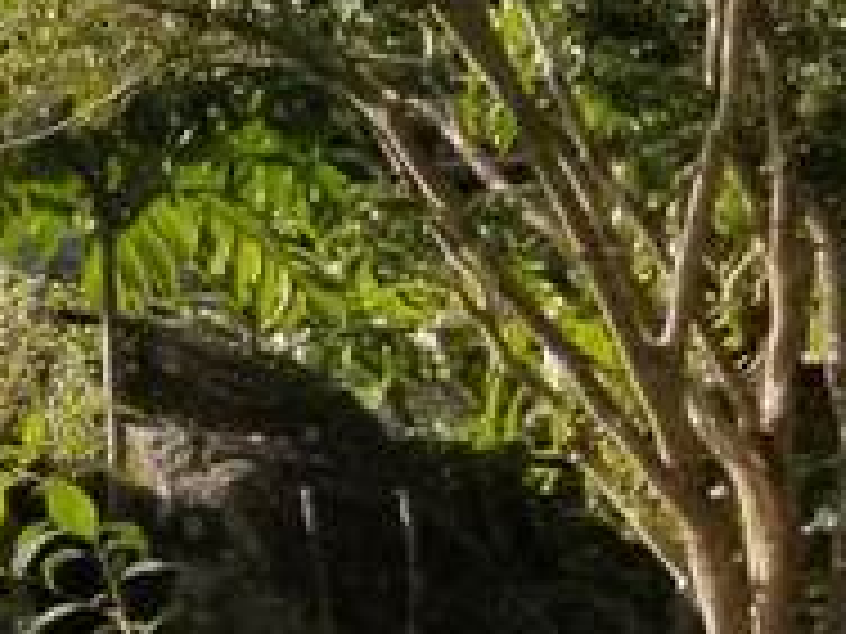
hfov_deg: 8.5
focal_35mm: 177
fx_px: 4326
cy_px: 166
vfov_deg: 8.4
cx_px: -1998
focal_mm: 4.25
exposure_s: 1/2421
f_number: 1.7
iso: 50
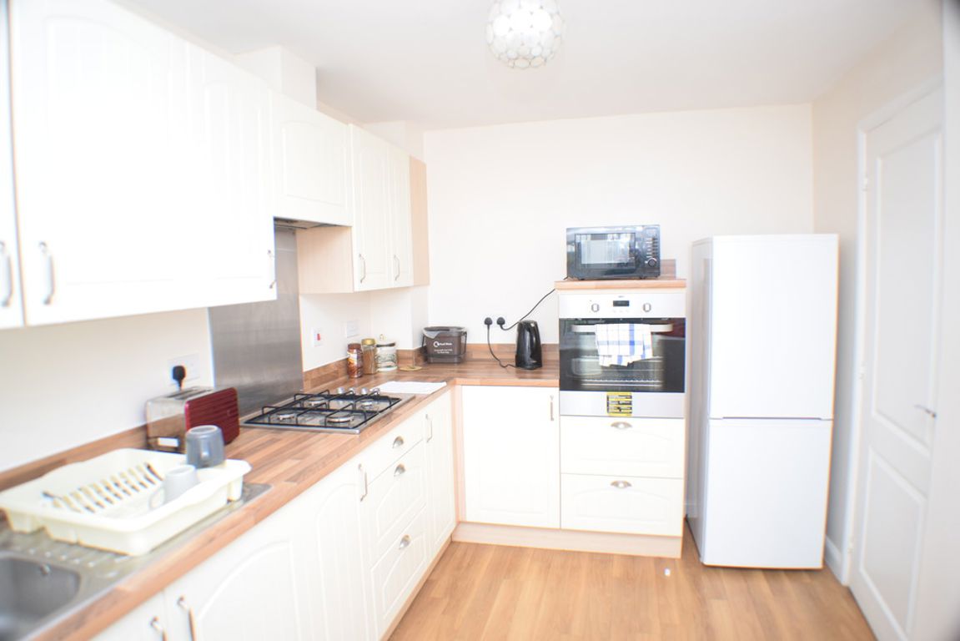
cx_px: 480
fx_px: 720
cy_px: 320
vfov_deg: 48.0
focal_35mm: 27
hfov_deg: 67.4
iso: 900
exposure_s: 1/60
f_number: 3.5
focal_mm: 18
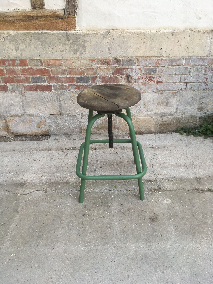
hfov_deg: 48.2
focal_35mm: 29
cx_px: 106
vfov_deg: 61.7
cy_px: 142
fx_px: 238
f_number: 2.2
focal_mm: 4.15
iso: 25
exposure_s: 1/50
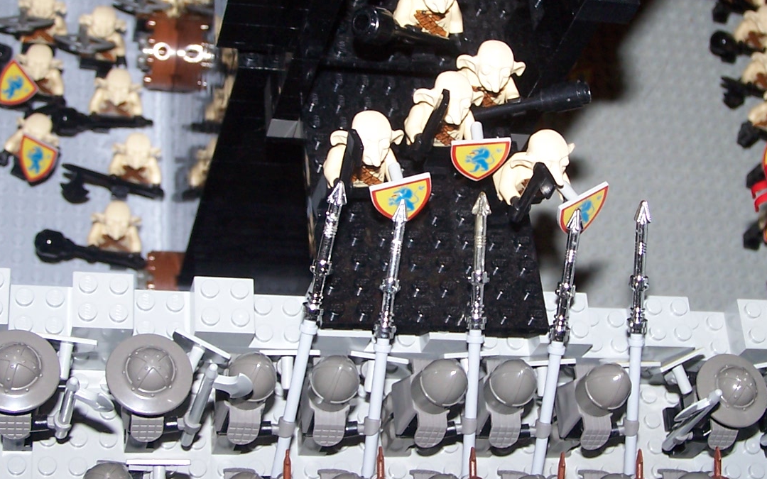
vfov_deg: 16.7
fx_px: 1630
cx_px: 465
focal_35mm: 78
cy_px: 211
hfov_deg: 26.4
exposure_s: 1/60
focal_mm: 8
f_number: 3.2
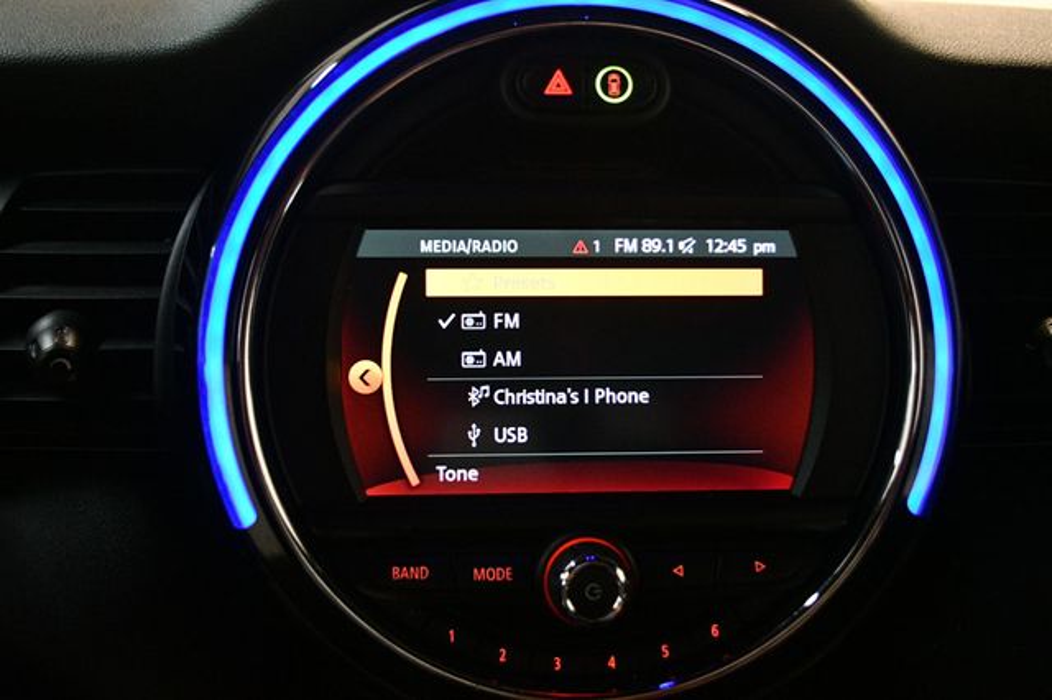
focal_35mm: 39
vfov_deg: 34.2
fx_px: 1139
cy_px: 350
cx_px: 526
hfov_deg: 49.6
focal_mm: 26
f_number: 4.2
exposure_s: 1/80
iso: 3200
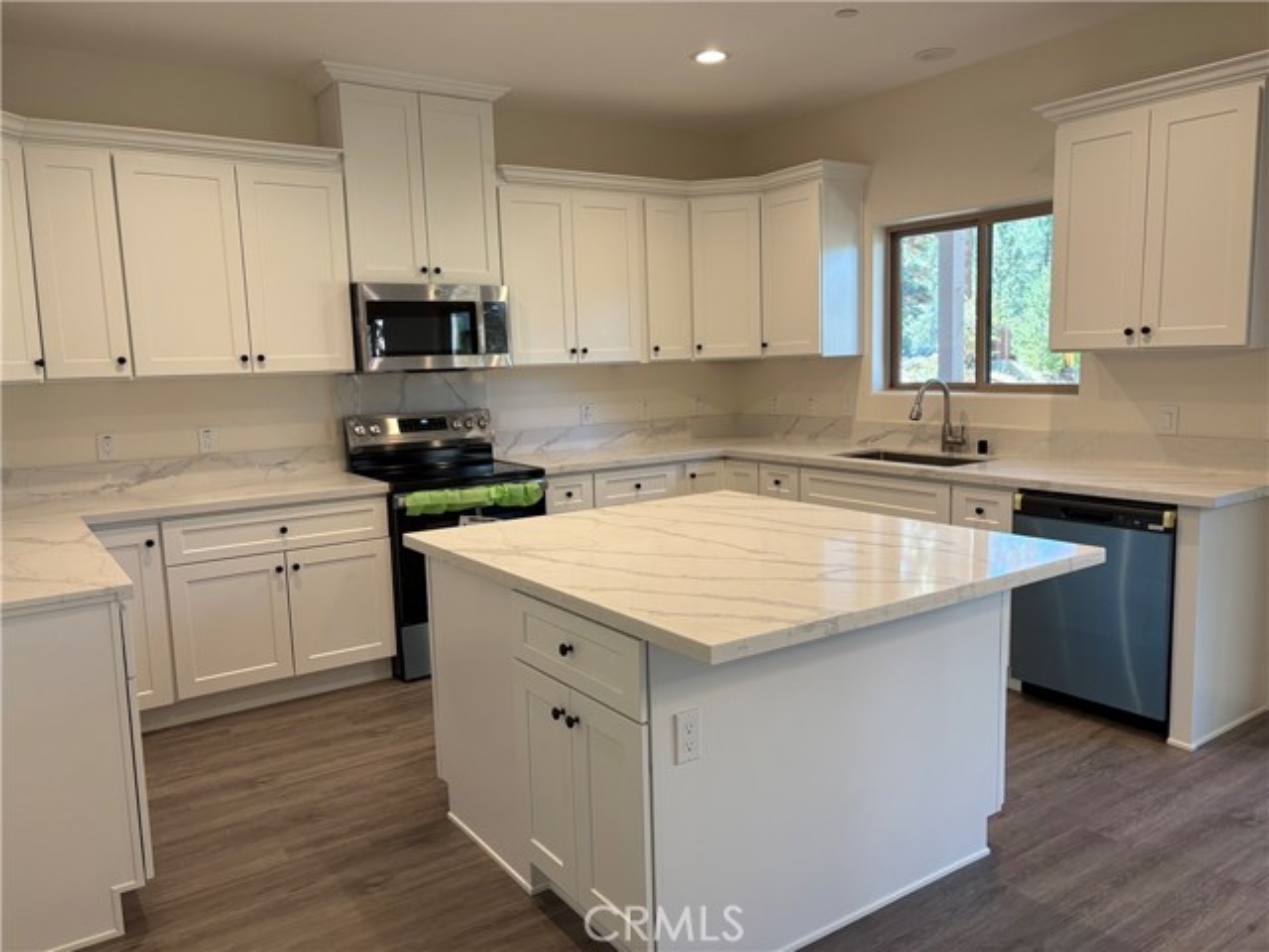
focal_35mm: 26
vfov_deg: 53.1
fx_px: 953
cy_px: 476
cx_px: 634
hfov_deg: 67.3
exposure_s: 1/120
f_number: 1.6
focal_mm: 5.96
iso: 125
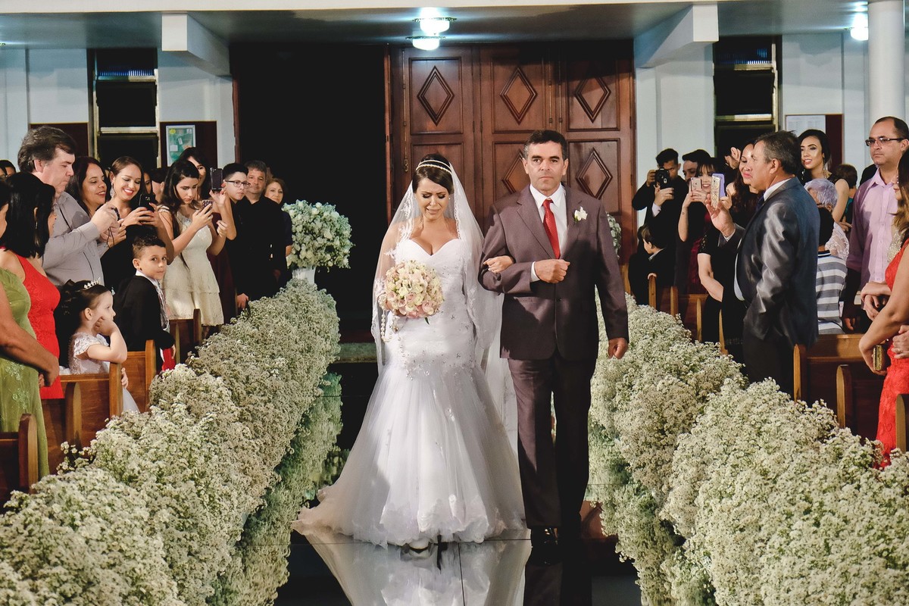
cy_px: 303
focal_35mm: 83
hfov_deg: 24.5
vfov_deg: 16.5
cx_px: 454
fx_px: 2096
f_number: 4
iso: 4000
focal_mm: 55
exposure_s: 1/100
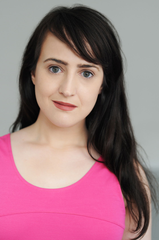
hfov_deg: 18.1
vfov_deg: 27.0
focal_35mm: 75
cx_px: 80
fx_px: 498
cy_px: 120
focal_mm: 50
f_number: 2.8
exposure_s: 1/100
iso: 320
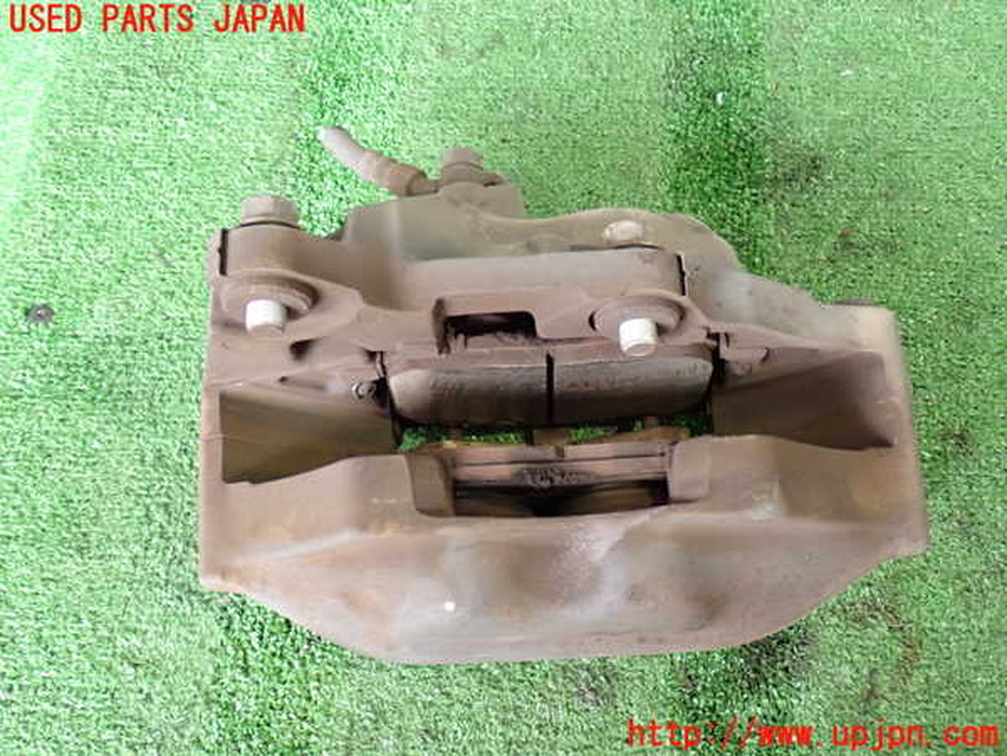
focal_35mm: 44
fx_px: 1280
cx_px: 504
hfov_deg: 42.9
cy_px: 378
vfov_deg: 32.9
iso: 800
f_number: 2.9
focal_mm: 7.84
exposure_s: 1/40
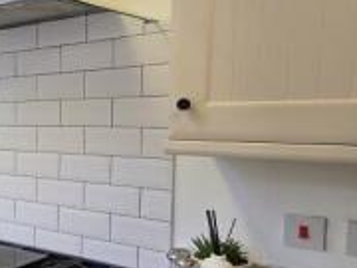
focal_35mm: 42
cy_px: 160
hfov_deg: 33.9
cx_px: -94
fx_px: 433
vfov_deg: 34.2
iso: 80
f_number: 2.2
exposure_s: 1/50
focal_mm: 2.2
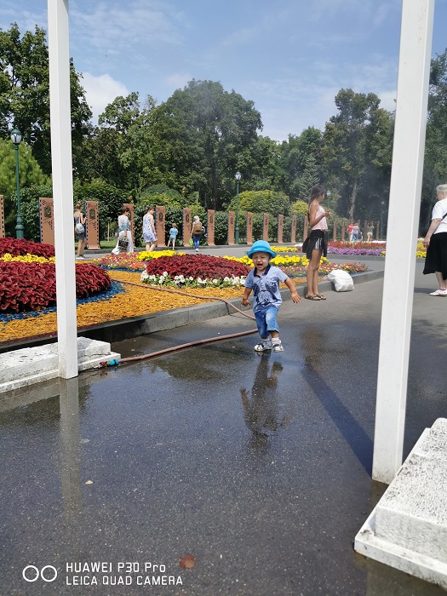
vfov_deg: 65.3
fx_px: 465
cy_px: 298
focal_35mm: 27
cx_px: 224
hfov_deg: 51.4
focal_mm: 5.56
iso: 50
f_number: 1.6
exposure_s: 1/3436
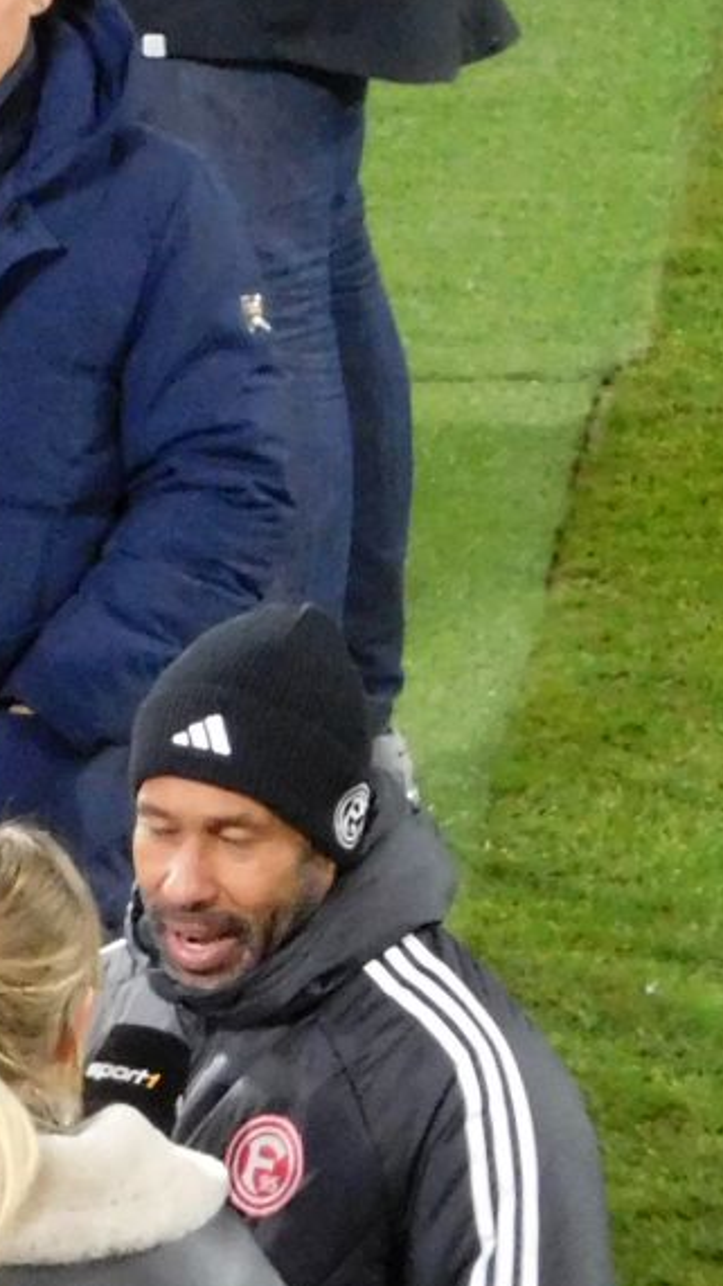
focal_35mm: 1068
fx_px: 36416
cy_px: 1459
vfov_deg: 2.0
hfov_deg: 1.1
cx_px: -412
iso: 640
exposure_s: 1/60
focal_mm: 50
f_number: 5.8
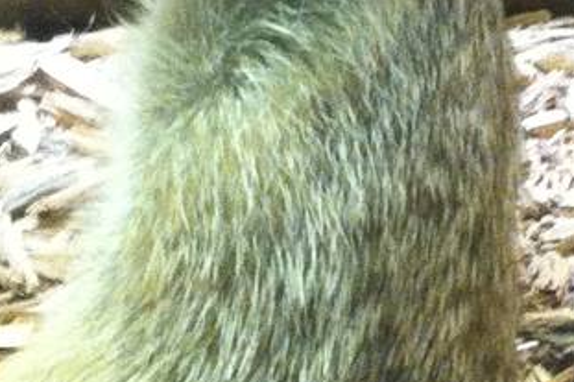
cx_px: 418
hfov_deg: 11.0
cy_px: 233
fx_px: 2980
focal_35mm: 187
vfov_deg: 7.3
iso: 320
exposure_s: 1/15
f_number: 2.8
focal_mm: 3.85
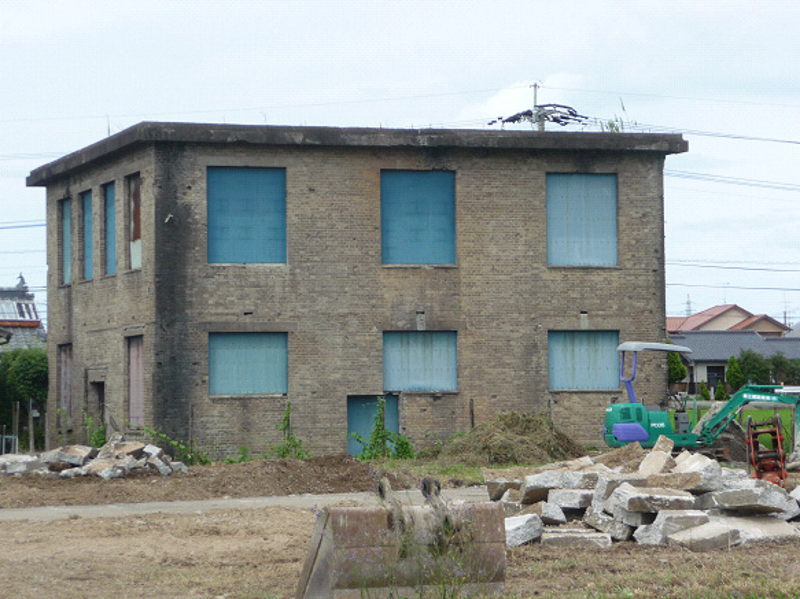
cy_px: 300
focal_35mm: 112
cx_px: 400
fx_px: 2588
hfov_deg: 17.6
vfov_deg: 13.2
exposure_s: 1/400
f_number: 4.7
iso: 100
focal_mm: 19.1
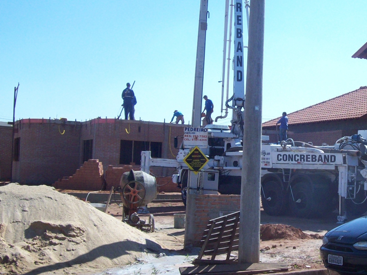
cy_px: 141
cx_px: 287
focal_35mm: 62
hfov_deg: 30.5
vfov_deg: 23.7
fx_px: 657
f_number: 4.8
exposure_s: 1/496
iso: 80
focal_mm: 6
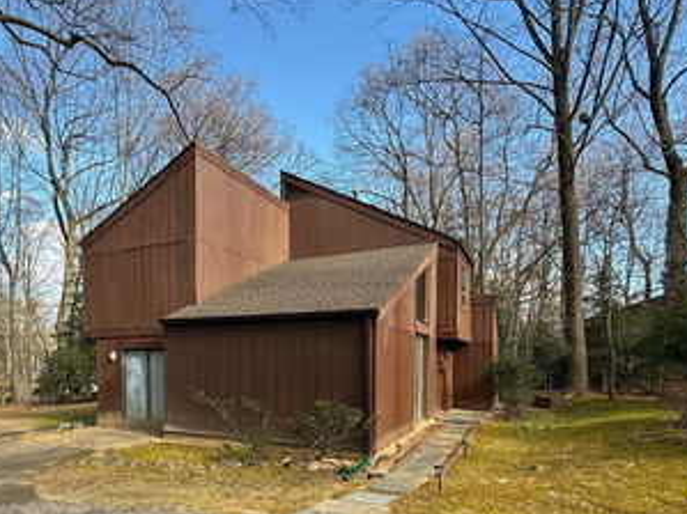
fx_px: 476
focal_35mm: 24
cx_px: 278
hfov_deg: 70.9
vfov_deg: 54.6
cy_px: 374
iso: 64
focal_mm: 2.22
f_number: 2.2
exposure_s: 1/321
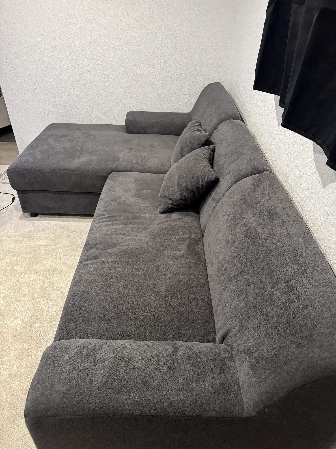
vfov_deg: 71.6
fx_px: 311
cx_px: 168
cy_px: 224
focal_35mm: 24
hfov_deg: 56.8
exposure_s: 1/60
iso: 500
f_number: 1.78
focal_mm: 6.76
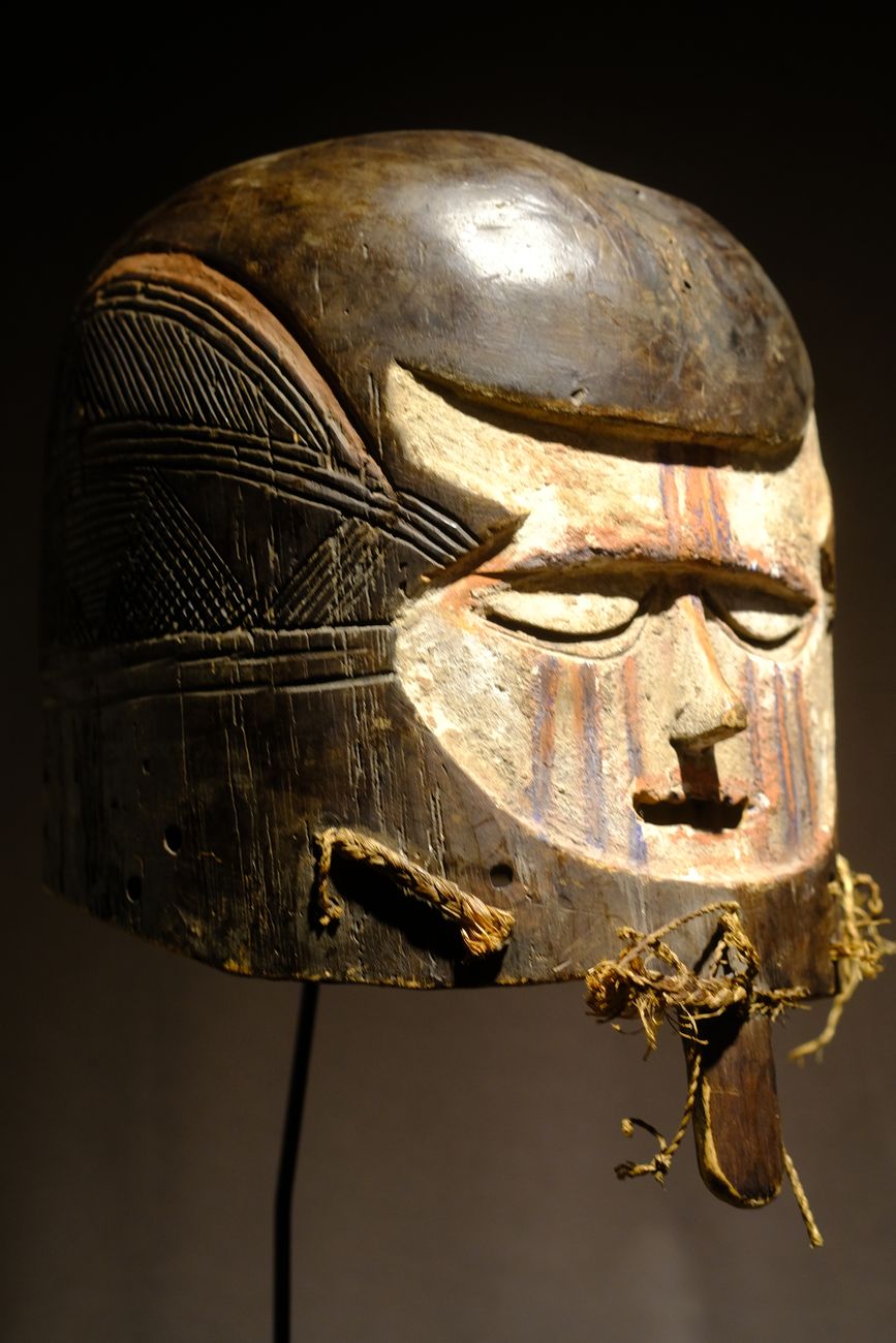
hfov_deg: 15.2
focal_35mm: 90
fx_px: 3359
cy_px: 672
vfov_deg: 22.6
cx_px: 448
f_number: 4
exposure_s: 1/52
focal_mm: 60
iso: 800
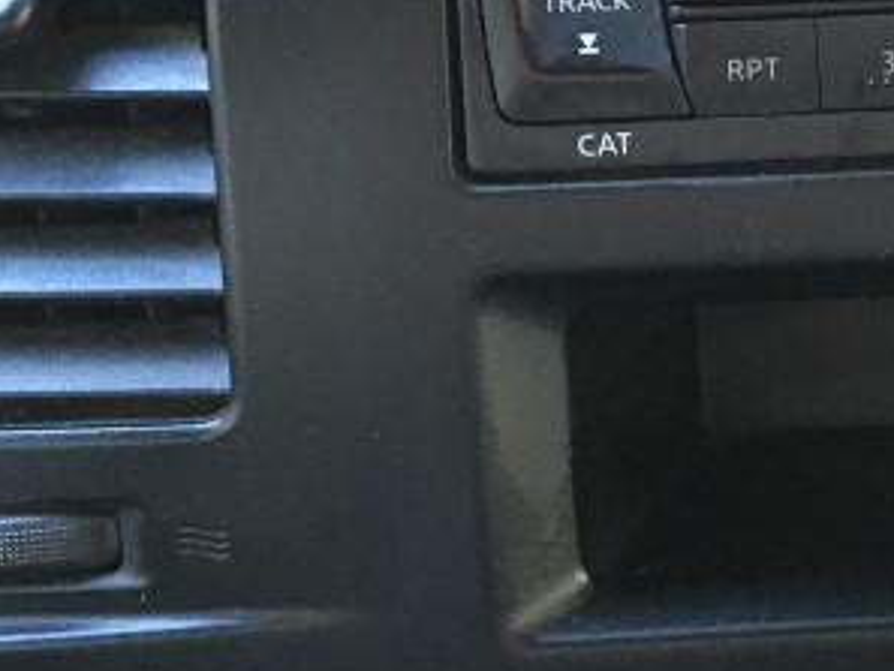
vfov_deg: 14.8
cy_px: 229
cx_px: 1150
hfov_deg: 18.3
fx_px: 2584
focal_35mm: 100
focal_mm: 4.15
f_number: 2.2
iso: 200
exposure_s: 1/30
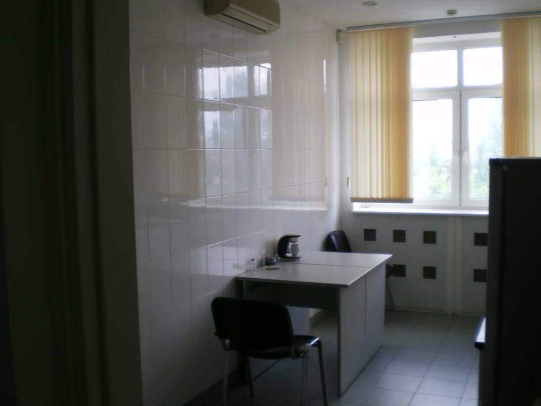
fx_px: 594
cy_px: 203
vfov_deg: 37.7
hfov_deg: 49.0
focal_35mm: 38
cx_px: 270
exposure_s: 1/30
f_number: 3.1
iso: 64
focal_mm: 6.3
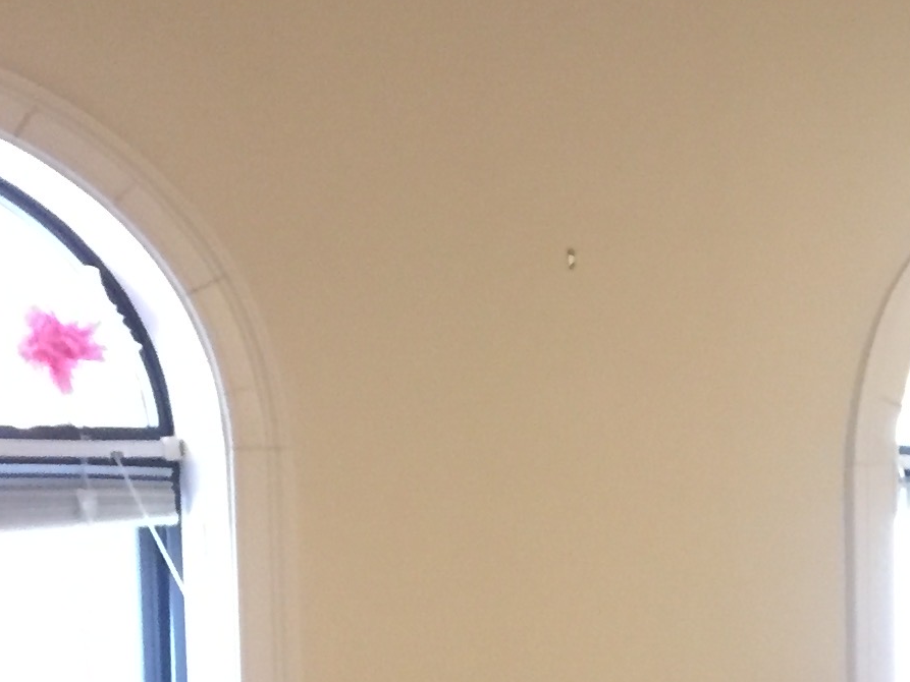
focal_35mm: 106
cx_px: 1154
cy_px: 830
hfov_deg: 17.5
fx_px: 2787
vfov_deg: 13.6
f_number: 2.2
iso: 250
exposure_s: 1/30
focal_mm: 4.15
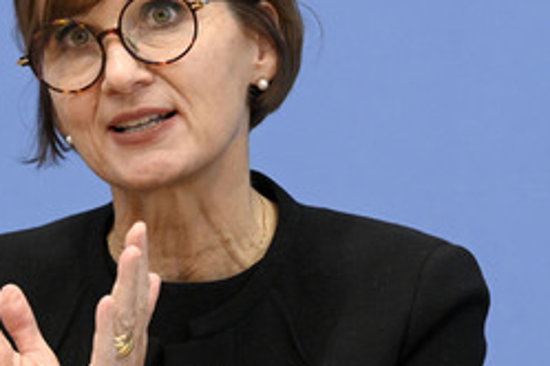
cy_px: 165
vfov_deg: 6.3
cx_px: 182
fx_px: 3315
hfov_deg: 9.5
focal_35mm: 217
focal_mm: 120
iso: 5000
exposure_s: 1/640
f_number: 5.6
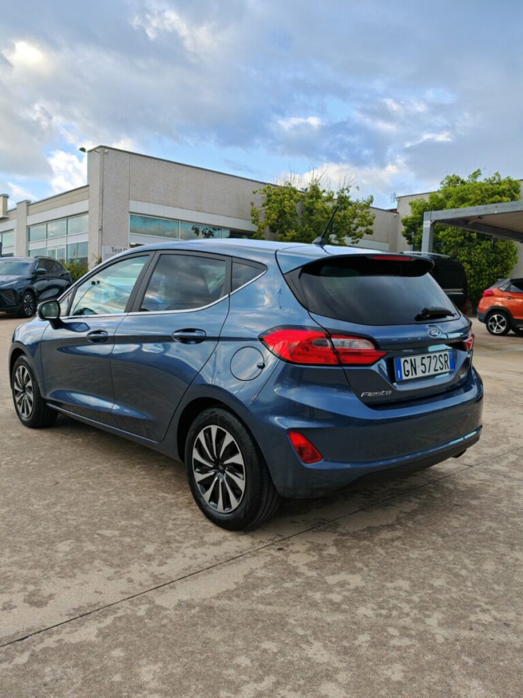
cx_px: 262
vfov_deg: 65.3
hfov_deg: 51.4
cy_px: 349
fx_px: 544
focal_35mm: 27
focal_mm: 6.83
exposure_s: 1/290
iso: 50
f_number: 2
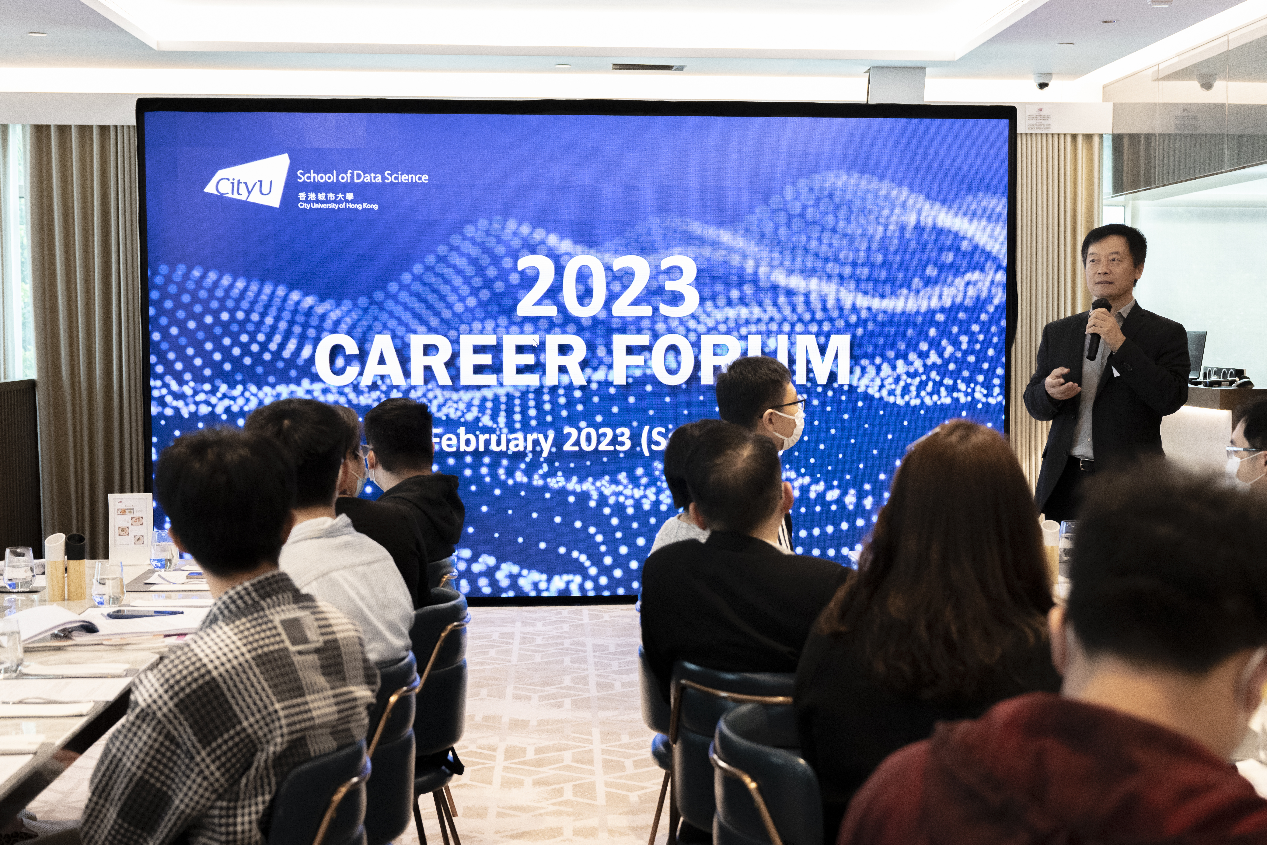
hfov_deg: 37.5
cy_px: 466
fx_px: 1865
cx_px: 717
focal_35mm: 53
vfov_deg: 25.5
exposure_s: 1/250
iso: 2500
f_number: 4
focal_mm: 43
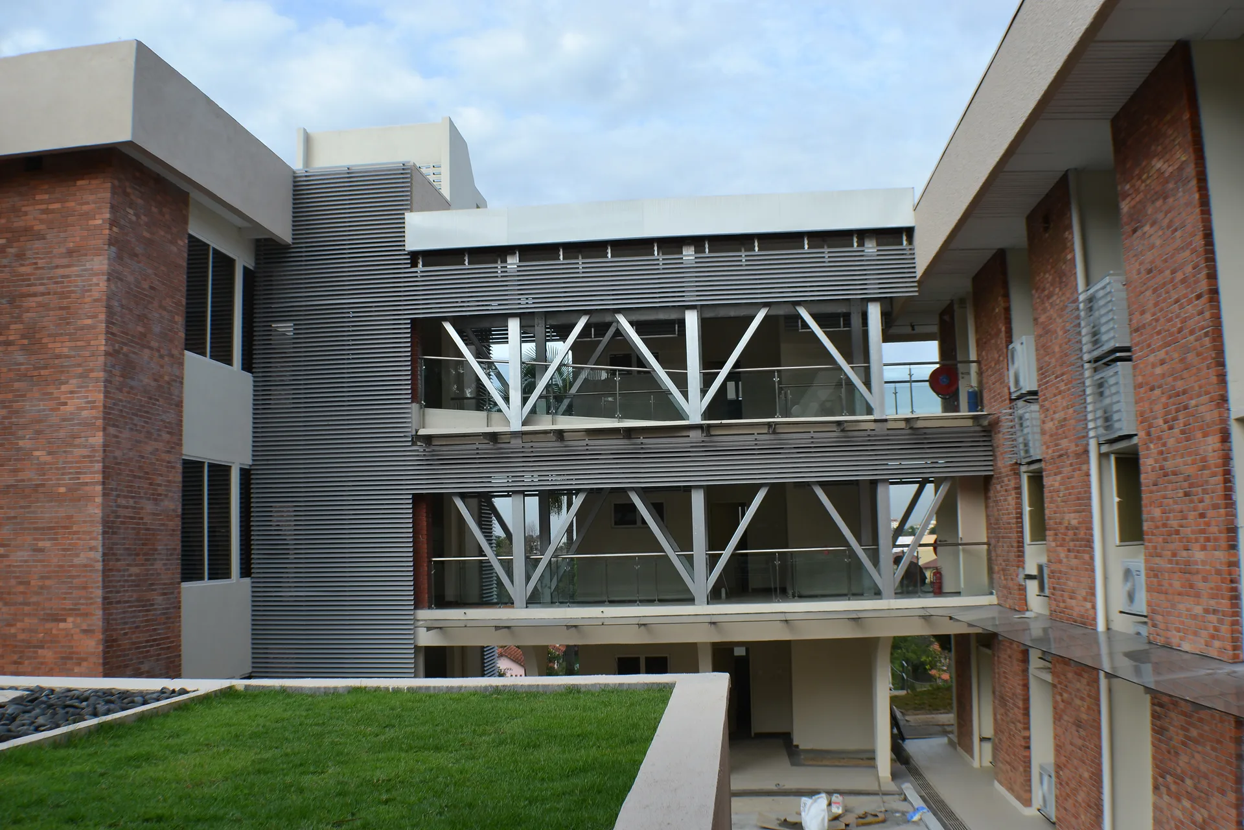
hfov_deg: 46.4
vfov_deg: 31.9
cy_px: 415
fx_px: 1451
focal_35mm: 42
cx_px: 622
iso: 200
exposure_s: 1/400
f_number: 8
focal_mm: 28
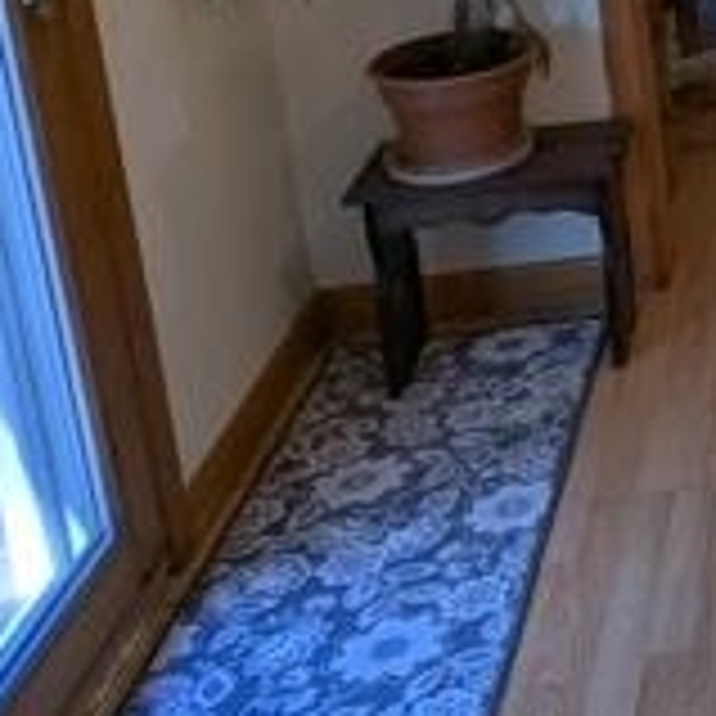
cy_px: -212
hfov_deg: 18.2
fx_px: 1661
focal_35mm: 71
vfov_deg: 21.9
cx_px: 1349
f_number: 2.2
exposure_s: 1/60
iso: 65
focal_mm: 2.35
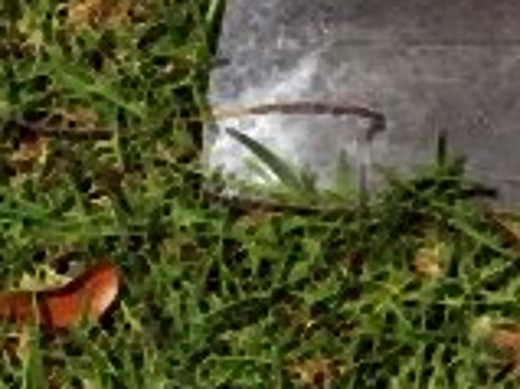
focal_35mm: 278
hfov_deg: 6.9
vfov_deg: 5.2
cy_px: -417
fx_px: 4173
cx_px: 1089
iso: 64
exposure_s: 1/200
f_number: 9.6
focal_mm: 11.3
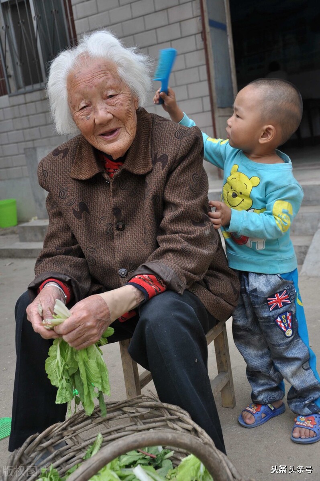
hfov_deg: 29.8
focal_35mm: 45
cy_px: 240
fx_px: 602
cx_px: 160
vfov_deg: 43.7
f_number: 5
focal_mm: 30
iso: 200
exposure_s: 1/160
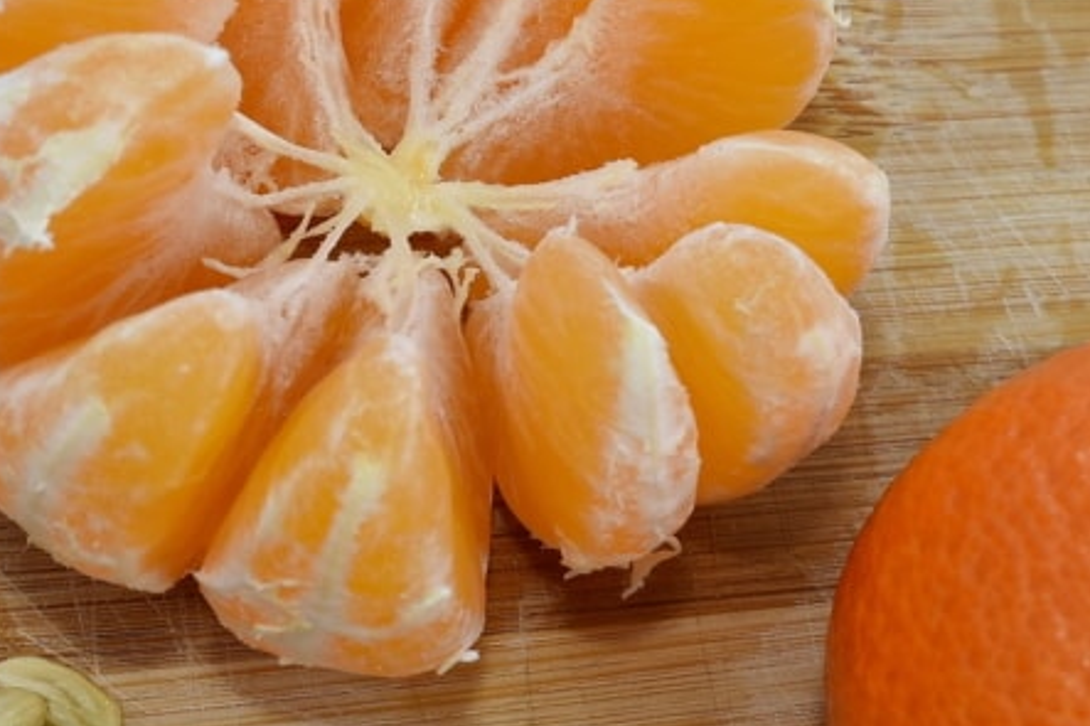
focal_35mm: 85
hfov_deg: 23.8
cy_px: 475
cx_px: 499
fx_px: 2583
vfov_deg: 16.0
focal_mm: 21
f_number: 10
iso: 100
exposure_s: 1/80
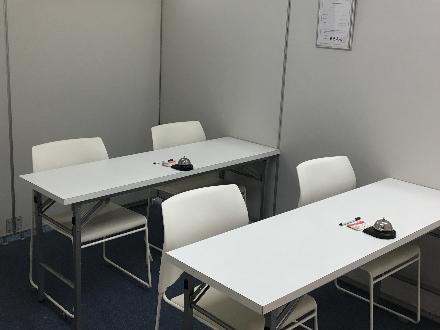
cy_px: 139
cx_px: 196
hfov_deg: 43.8
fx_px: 547
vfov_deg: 33.5
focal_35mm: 43
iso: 25
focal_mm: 4.15
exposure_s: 1/30
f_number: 2.2
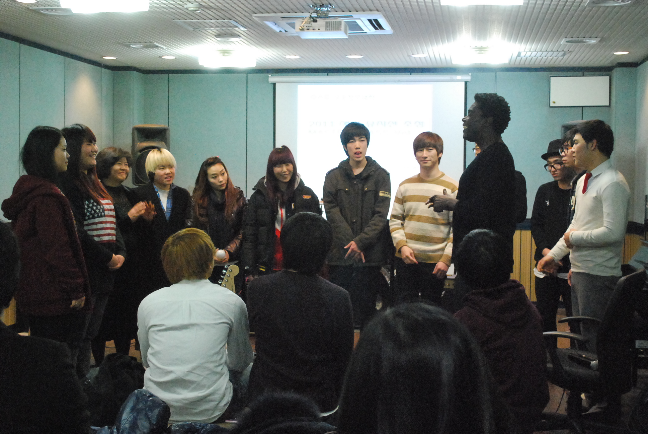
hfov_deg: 38.8
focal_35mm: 51
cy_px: 217
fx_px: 919
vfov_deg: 26.6
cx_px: 324
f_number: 5
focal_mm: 34
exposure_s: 1/60
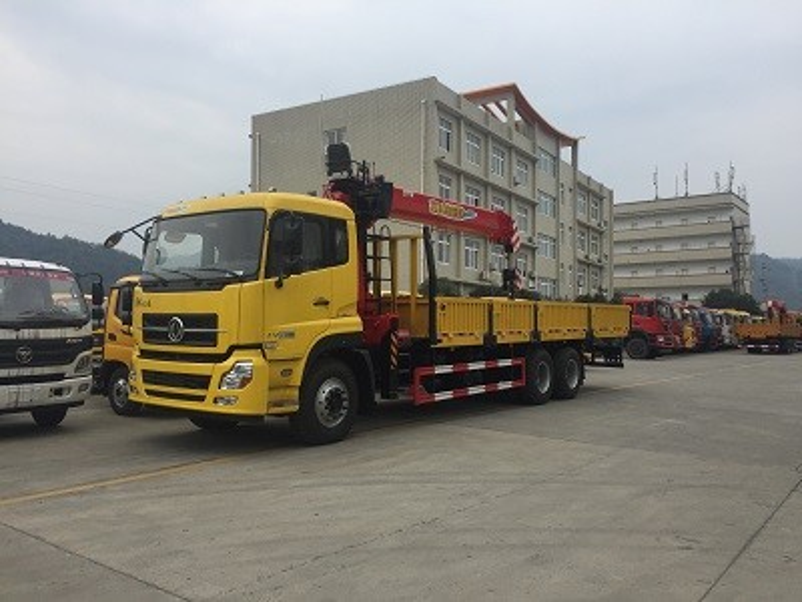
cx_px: 401
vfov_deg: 48.2
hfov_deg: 61.7
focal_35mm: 29
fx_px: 672
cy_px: 301
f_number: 2.2
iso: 32
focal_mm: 4.15
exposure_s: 1/898
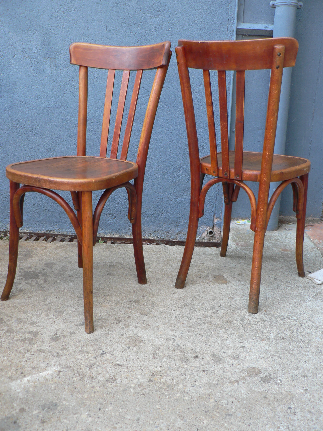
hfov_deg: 39.7
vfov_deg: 51.4
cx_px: 162
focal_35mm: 36
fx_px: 448
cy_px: 216
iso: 80
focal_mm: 6
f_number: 2.8
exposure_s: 1/80
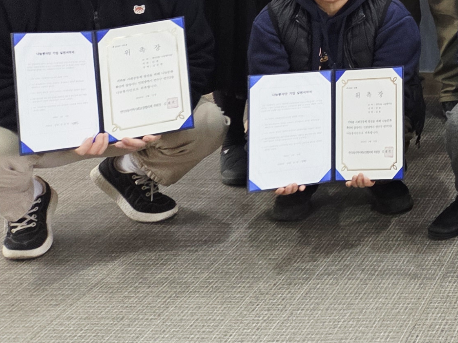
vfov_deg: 16.9
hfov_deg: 19.4
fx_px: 1085
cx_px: 765
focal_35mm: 82
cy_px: -104
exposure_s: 1/120
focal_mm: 5.4
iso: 250
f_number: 1.8
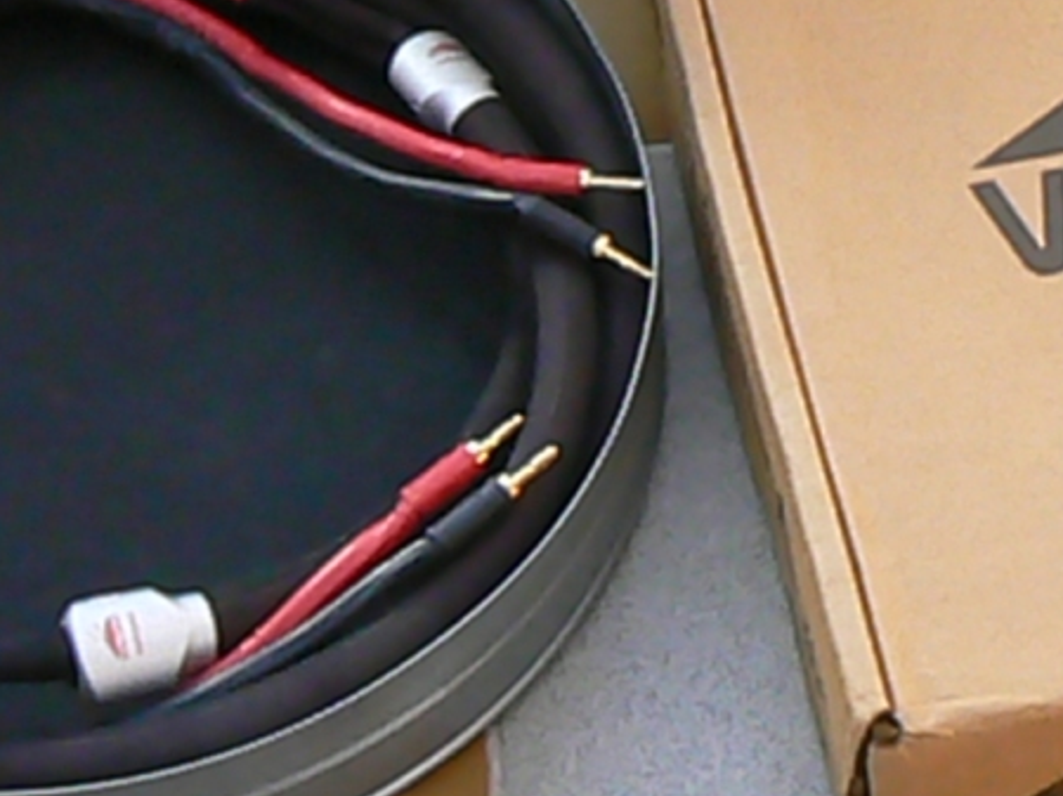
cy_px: -38
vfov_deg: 17.5
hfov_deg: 23.6
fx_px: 2517
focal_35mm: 82
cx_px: 784
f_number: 5.6
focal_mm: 6
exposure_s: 1/320
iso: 800
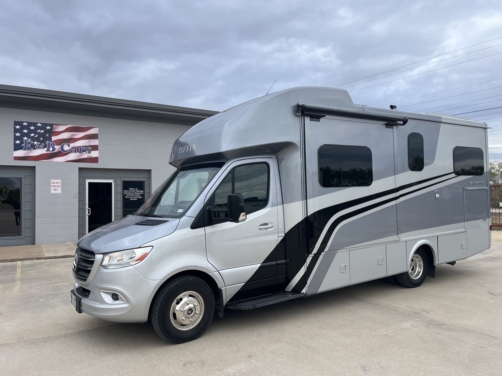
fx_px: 377
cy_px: 188
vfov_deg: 53.1
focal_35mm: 26
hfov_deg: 67.3
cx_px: 251
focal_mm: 5.1
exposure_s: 1/840
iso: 50
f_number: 1.6
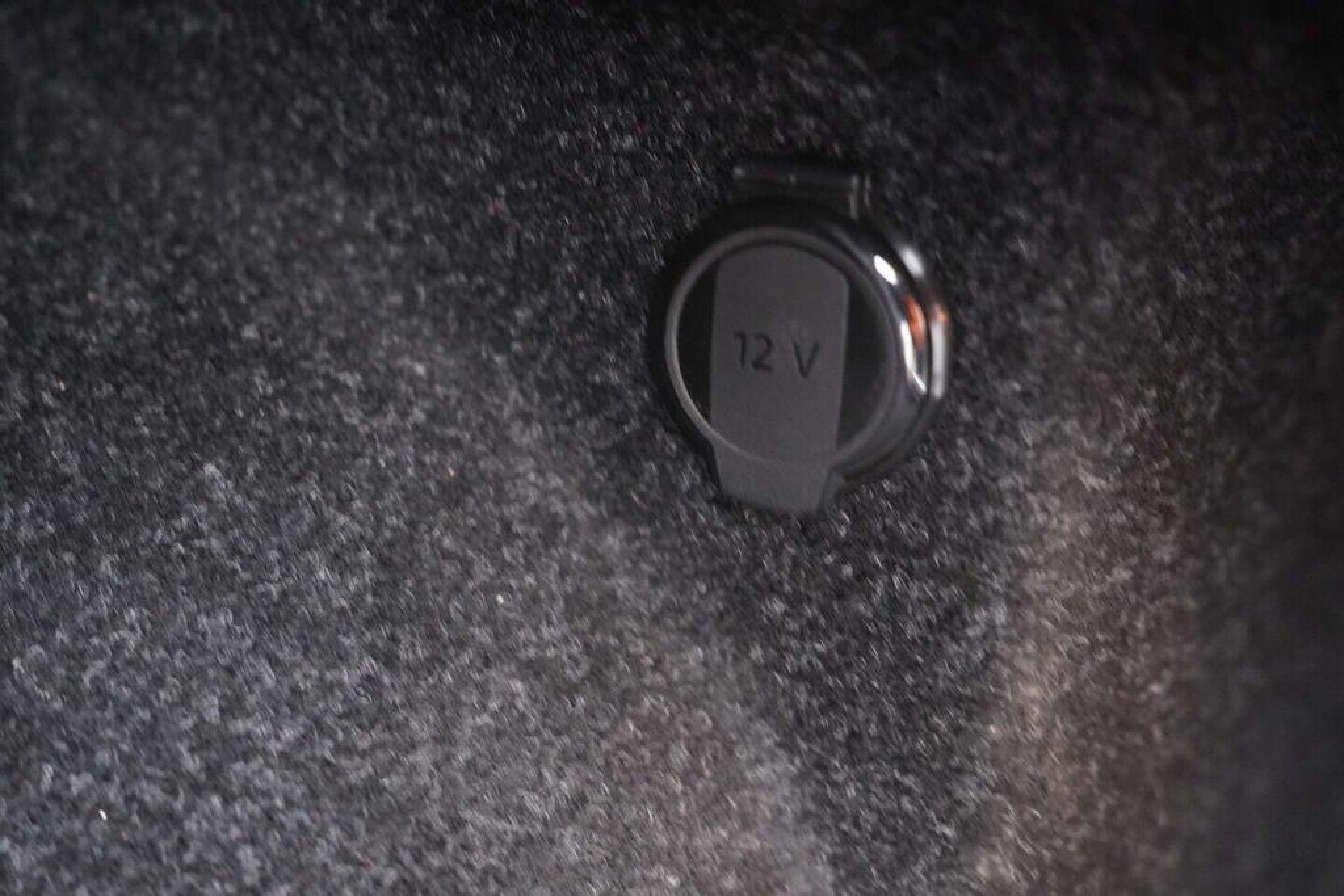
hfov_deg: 53.1
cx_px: 672
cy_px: 448
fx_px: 1344
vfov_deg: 36.9
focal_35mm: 36
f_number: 2.8
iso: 6400
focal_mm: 24
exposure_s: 1/40
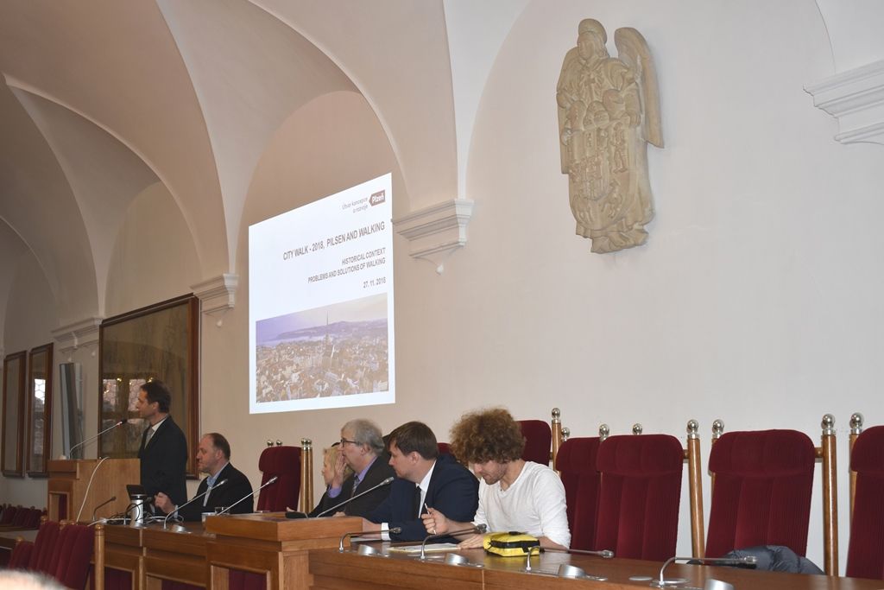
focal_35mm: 51
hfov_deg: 38.9
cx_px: 442
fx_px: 1252
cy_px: 295
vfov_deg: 26.5
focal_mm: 34
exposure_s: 1/60
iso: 360
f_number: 4.5
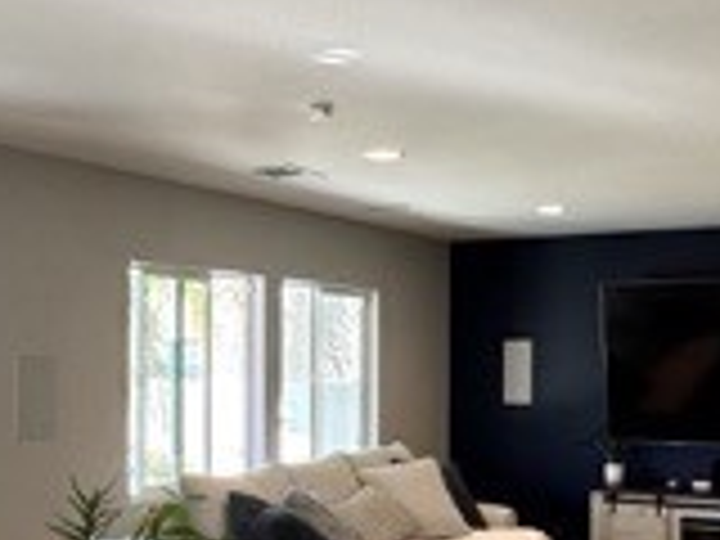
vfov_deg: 25.9
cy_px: 374
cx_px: 261
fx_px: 1165
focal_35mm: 56
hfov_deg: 34.1
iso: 100
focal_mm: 2.22
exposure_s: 1/120
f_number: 2.2
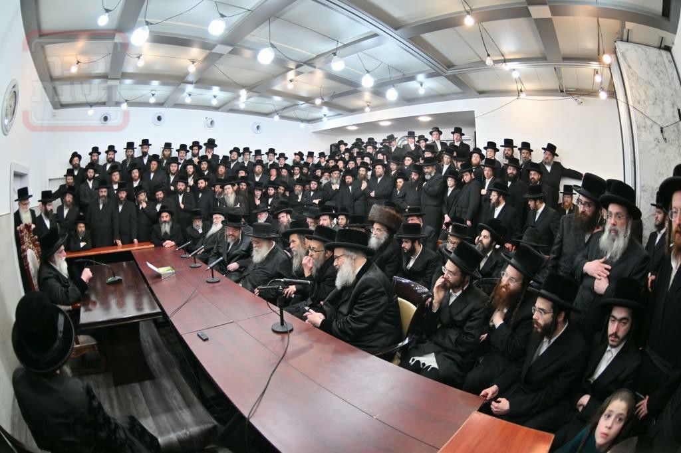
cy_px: 226
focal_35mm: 15
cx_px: 340
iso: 160
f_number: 2.8
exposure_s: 1/100
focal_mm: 10.5
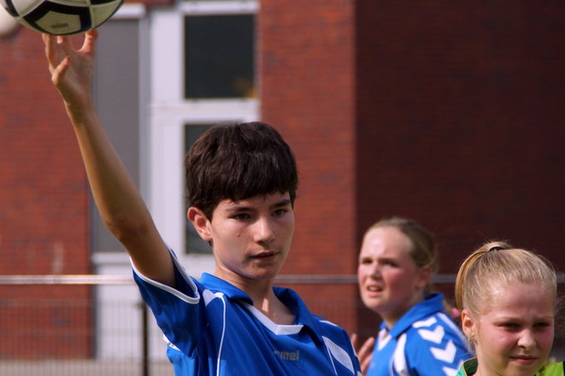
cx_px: 279
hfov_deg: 5.7
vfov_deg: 3.8
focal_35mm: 360
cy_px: 239
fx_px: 5648
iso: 400
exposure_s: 1/2000
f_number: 6.3
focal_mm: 160
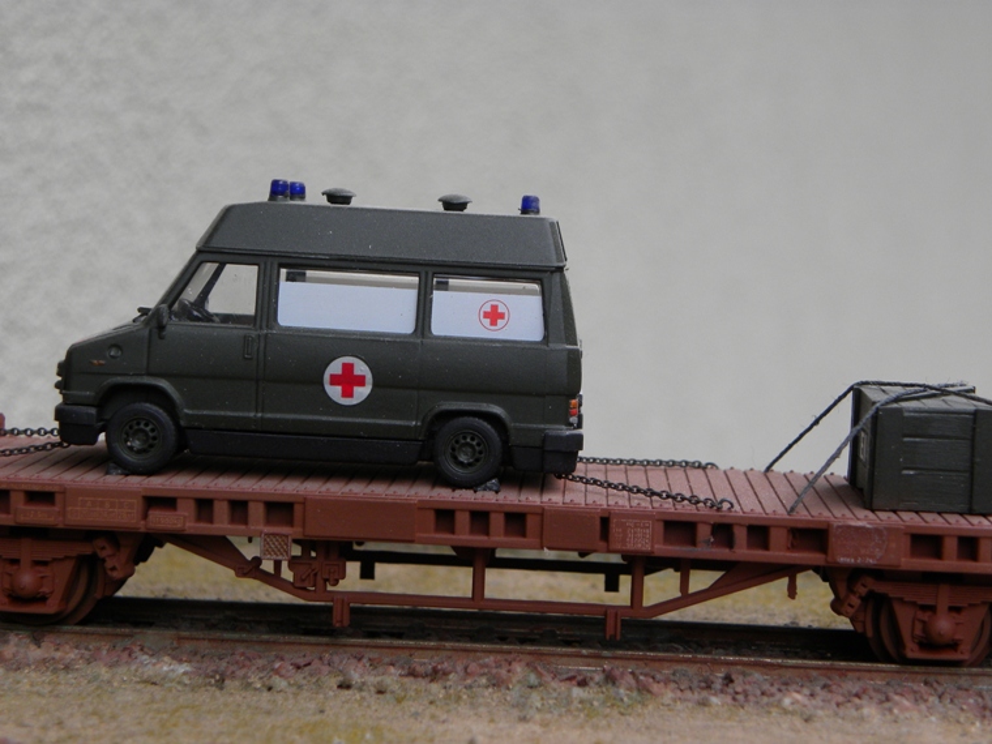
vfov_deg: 19.6
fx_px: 2149
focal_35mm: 75
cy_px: 372
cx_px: 496
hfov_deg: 26.0
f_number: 4
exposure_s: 1/73.6
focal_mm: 13.4
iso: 105
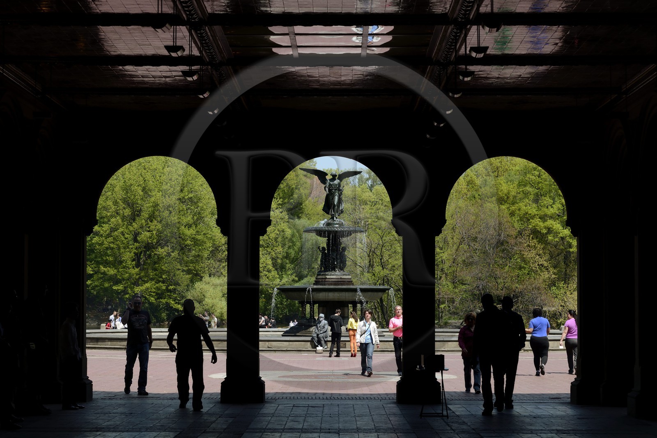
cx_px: 328
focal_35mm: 80
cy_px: 219
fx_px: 1460
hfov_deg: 25.4
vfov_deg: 17.1
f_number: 7.1
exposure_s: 1/400
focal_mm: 80
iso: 400
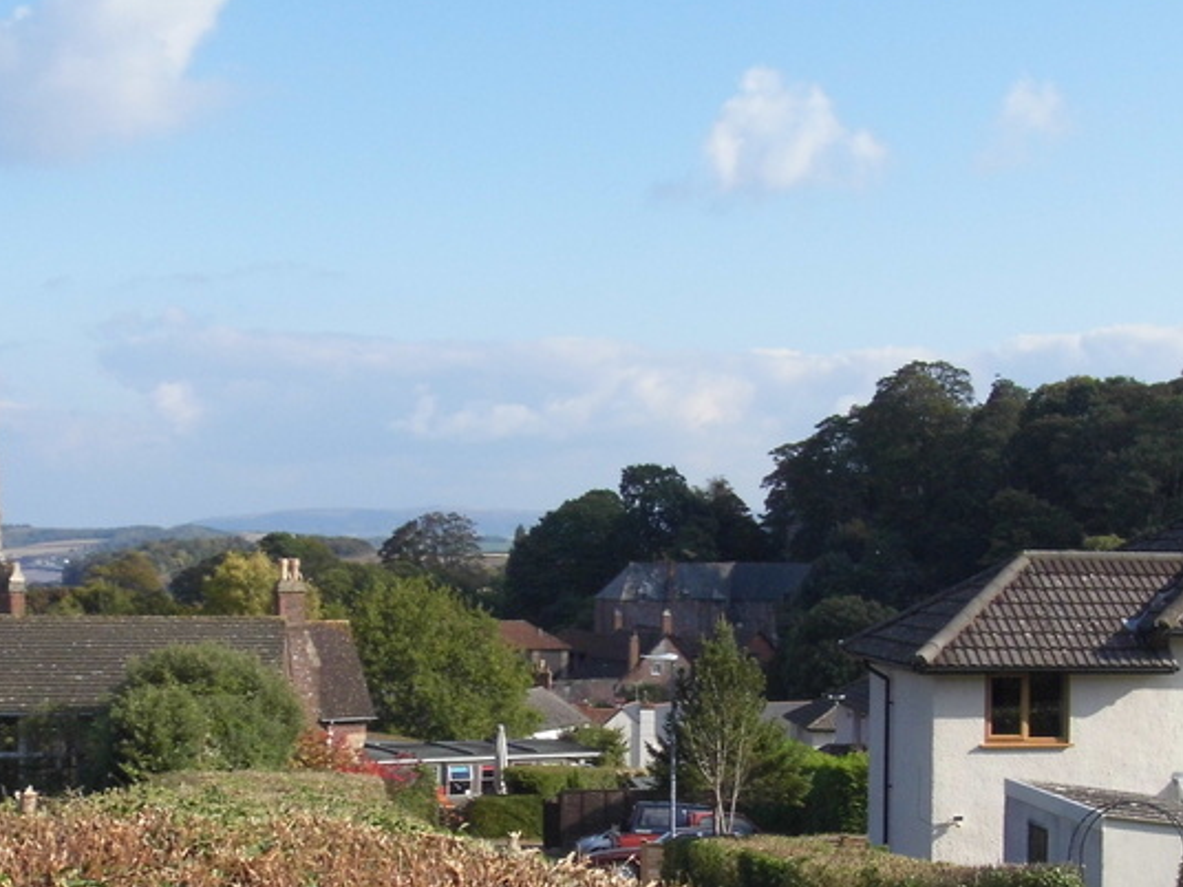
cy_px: 710
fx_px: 2153
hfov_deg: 30.1
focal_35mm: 63
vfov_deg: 23.0
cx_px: 909
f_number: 8.2
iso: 100
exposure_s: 1/200
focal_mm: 5.8
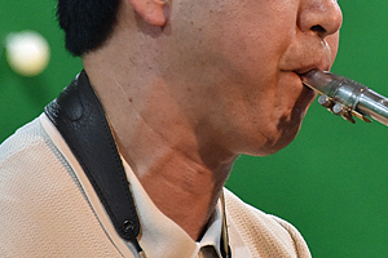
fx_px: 8632
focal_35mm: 801
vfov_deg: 1.7
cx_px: 305
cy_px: 26
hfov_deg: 2.6
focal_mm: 300
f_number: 5.6
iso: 5600
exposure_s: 1/125
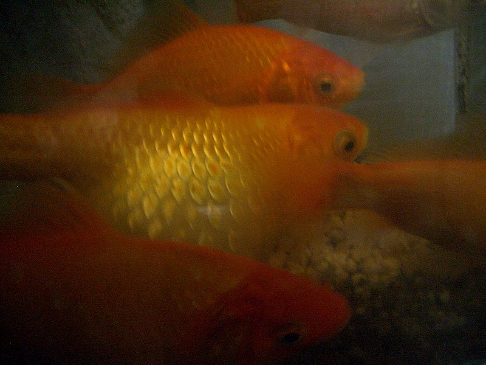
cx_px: 243
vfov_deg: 40.7
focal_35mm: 35
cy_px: 182
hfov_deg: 52.6
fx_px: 491
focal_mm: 5.8
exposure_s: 1/8
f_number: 2.6
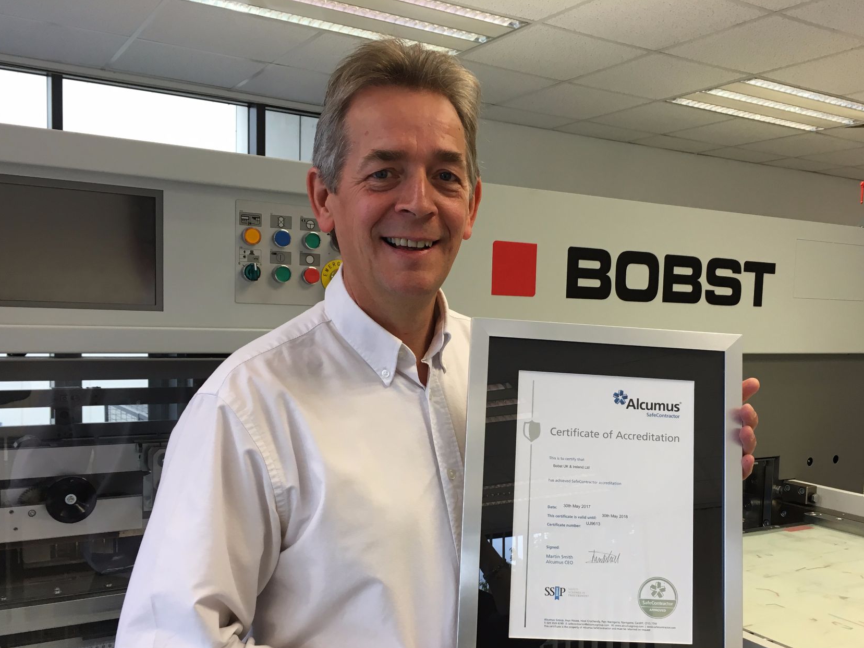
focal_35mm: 35
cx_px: 477
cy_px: 387
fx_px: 874
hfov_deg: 52.5
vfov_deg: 40.5
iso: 25
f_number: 2.2
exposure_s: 1/33
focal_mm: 4.15
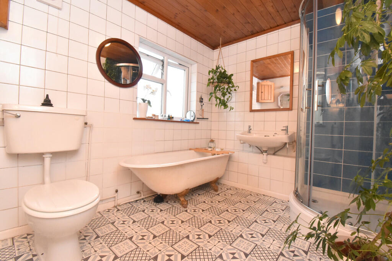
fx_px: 163
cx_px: 196
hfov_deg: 100.4
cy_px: 130
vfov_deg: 77.3
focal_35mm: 15
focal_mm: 10
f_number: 16
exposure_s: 1/60
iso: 4000
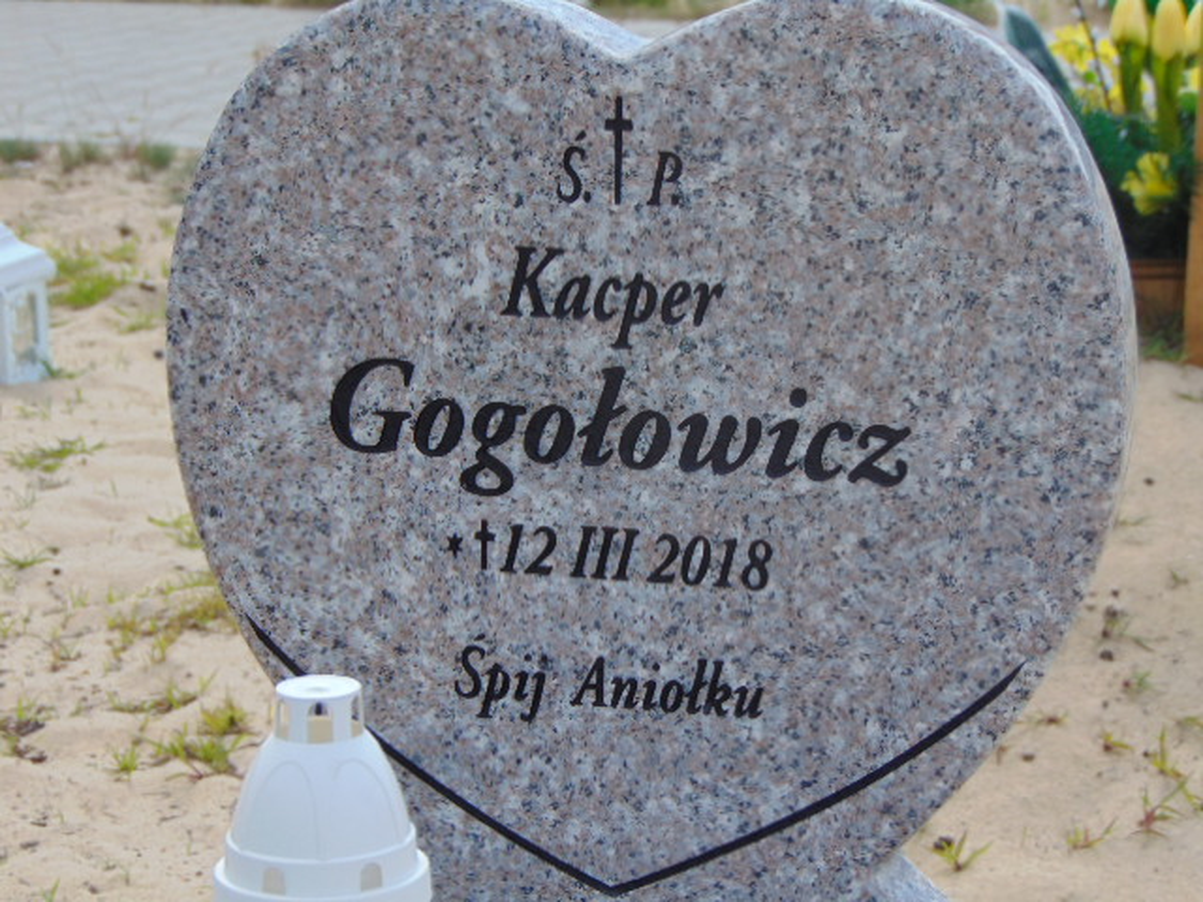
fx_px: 3753
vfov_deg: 13.7
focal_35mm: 108
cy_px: 451
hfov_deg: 18.2
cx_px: 602
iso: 80
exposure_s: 1/500
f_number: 3.9
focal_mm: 19.4
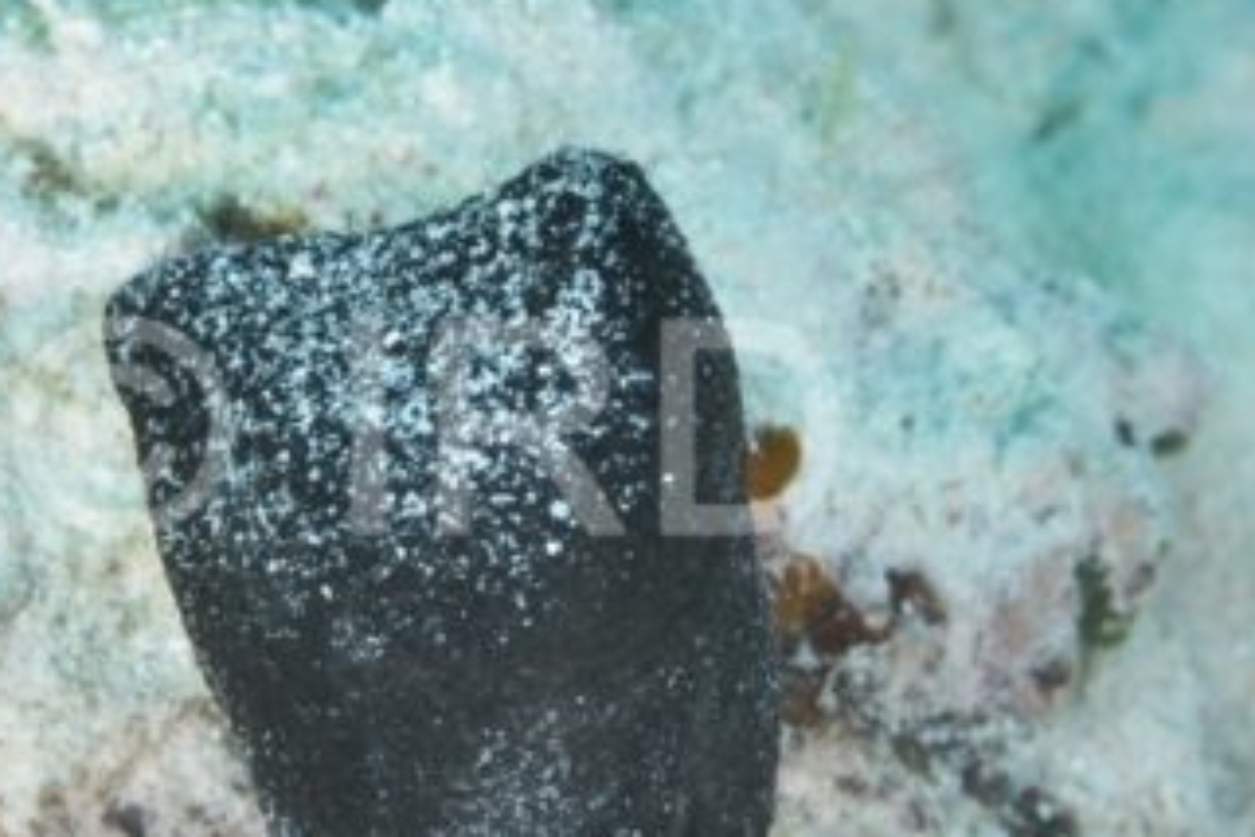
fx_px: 5856
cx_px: 430
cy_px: 630
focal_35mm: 168
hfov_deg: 12.2
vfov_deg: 8.2
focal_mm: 60
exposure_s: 1/125
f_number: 11
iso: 125
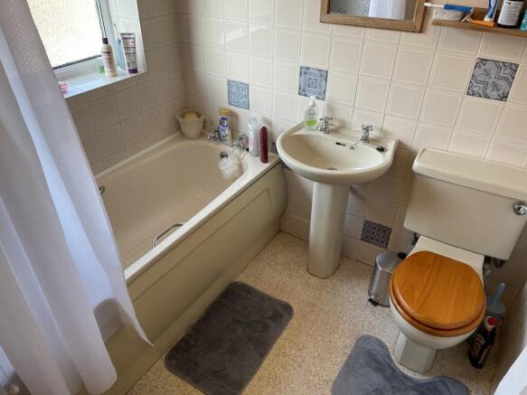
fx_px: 396
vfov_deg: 53.0
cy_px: 198
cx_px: 264
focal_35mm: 26
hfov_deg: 67.3
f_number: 1.6
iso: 40
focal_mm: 4.2
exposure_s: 1/100
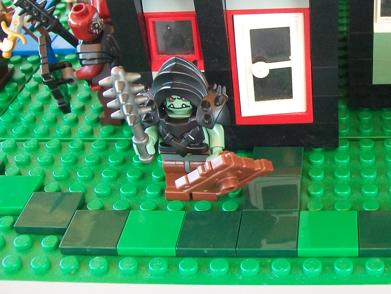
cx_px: 316
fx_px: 678
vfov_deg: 24.3
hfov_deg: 31.3
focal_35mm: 60
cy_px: 95
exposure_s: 1/50
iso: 160
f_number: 2.7
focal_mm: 6
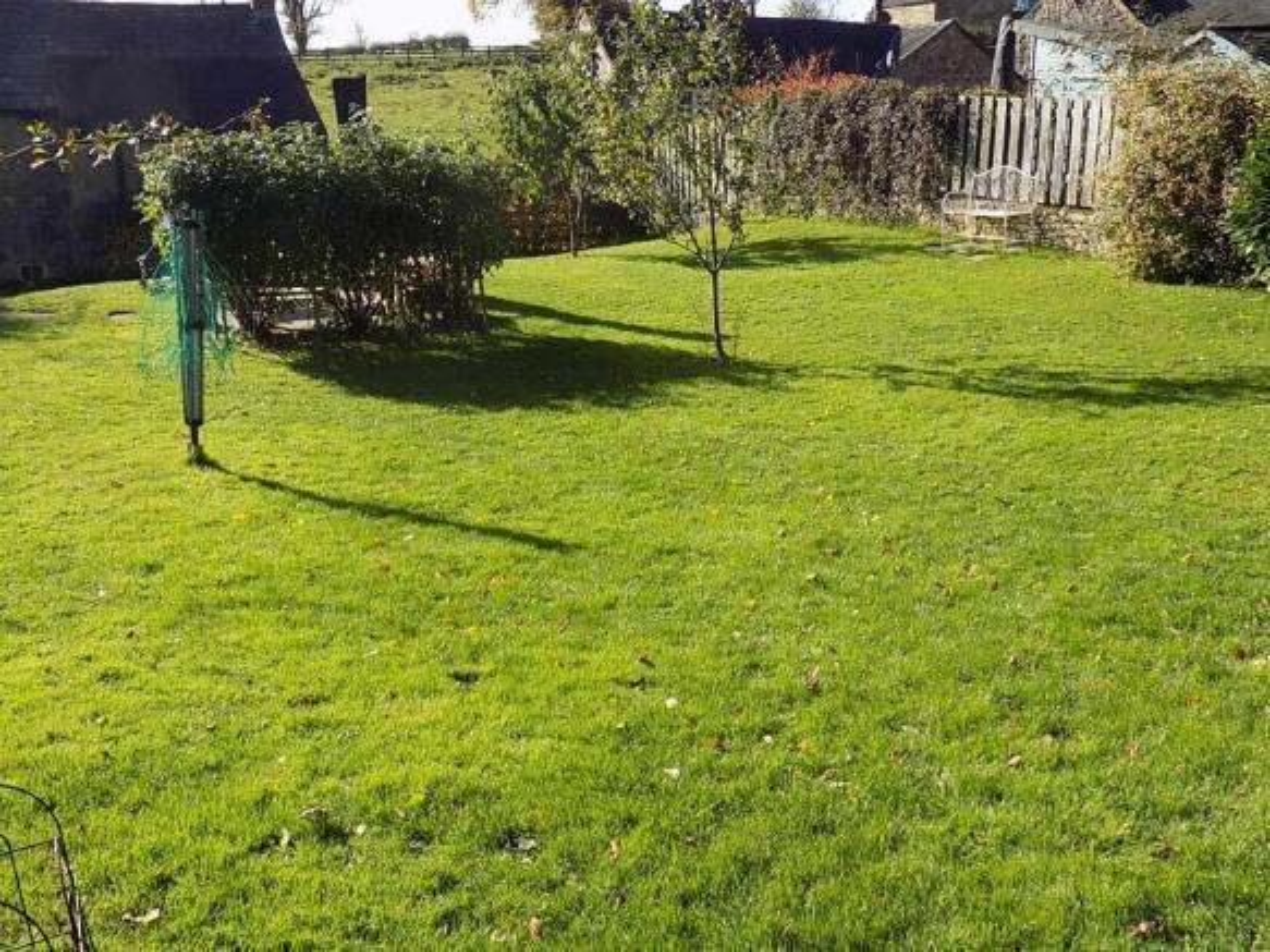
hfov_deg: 54.0
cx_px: 635
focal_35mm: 34
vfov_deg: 41.8
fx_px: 1247
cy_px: 476
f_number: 3.4
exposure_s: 1/500
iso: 80
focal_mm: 6.1
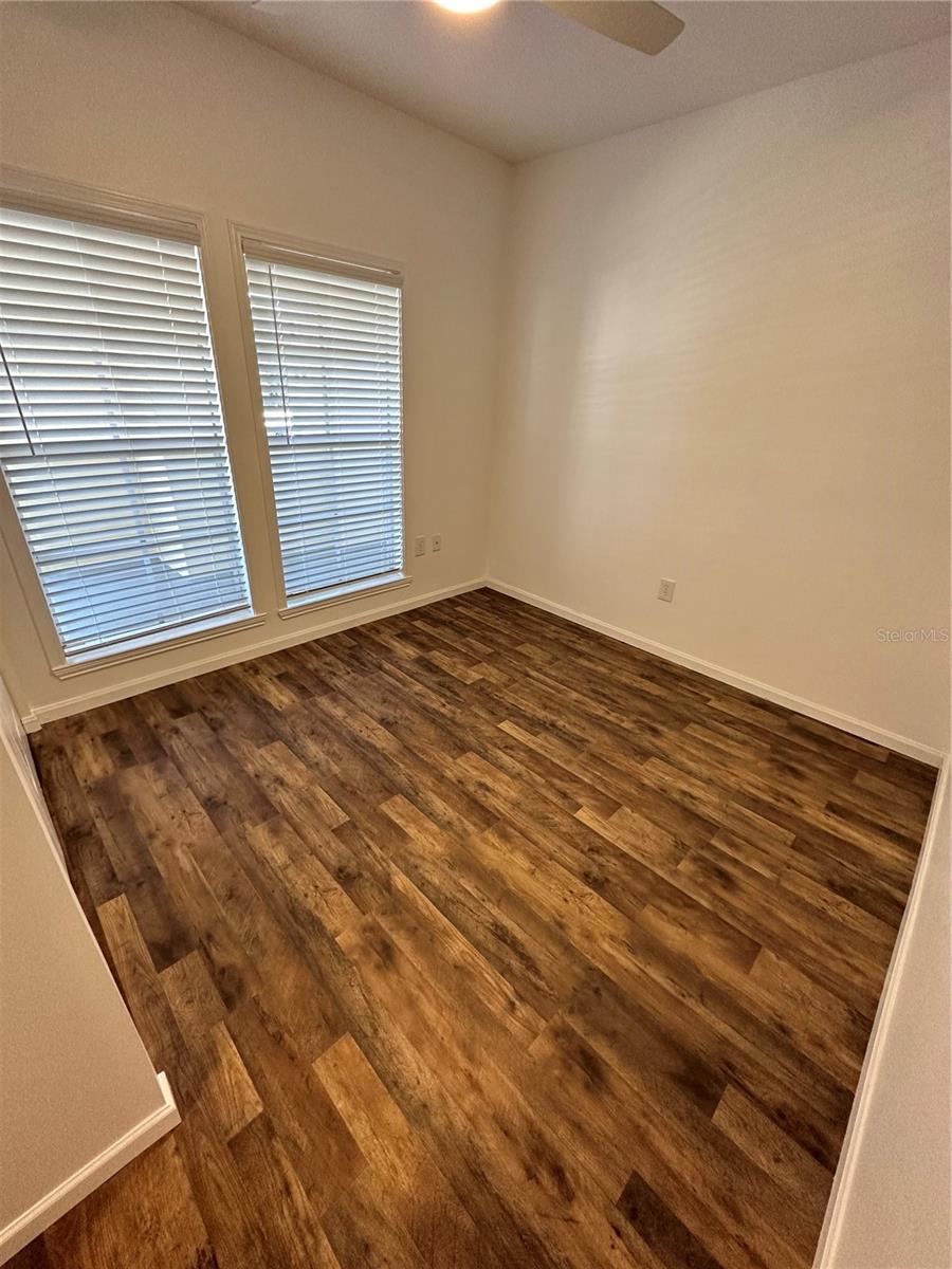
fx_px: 513
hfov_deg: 85.7
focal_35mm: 14
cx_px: 476
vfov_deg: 102.1
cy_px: 634
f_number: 2.2
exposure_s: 1/120
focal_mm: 2.22
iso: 250
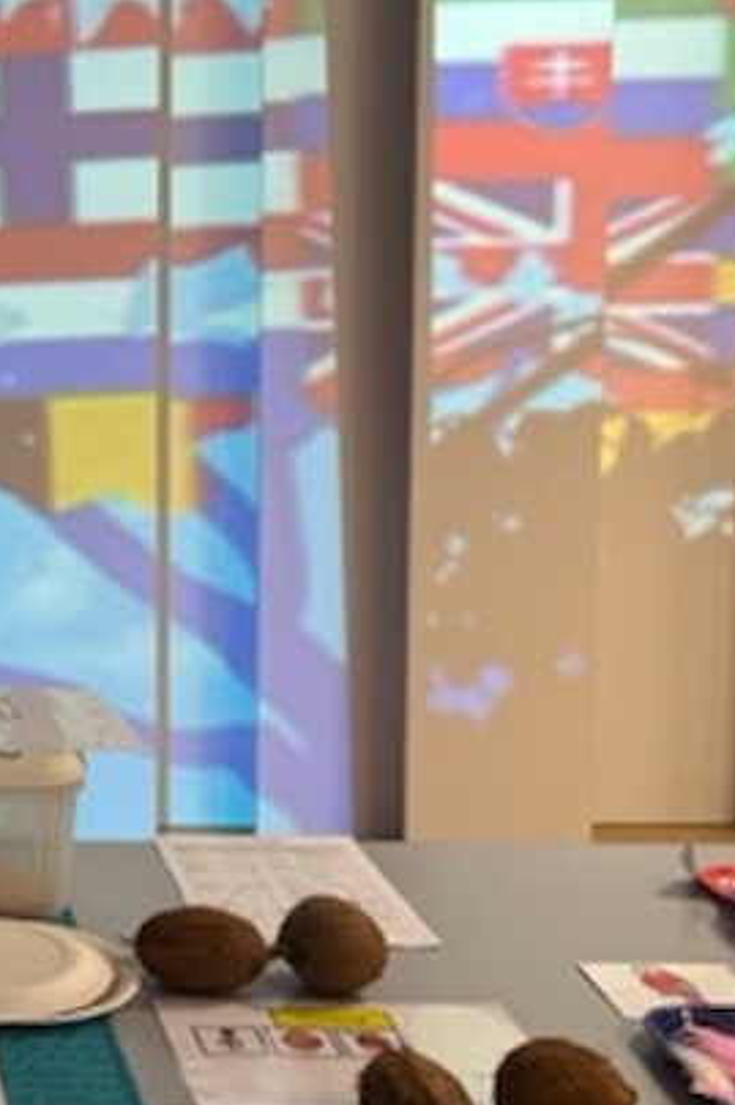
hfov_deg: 17.9
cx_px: -393
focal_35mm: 67
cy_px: 345
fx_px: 2053
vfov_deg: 29.8
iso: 100
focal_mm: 5.1
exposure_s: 1/100
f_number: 1.6
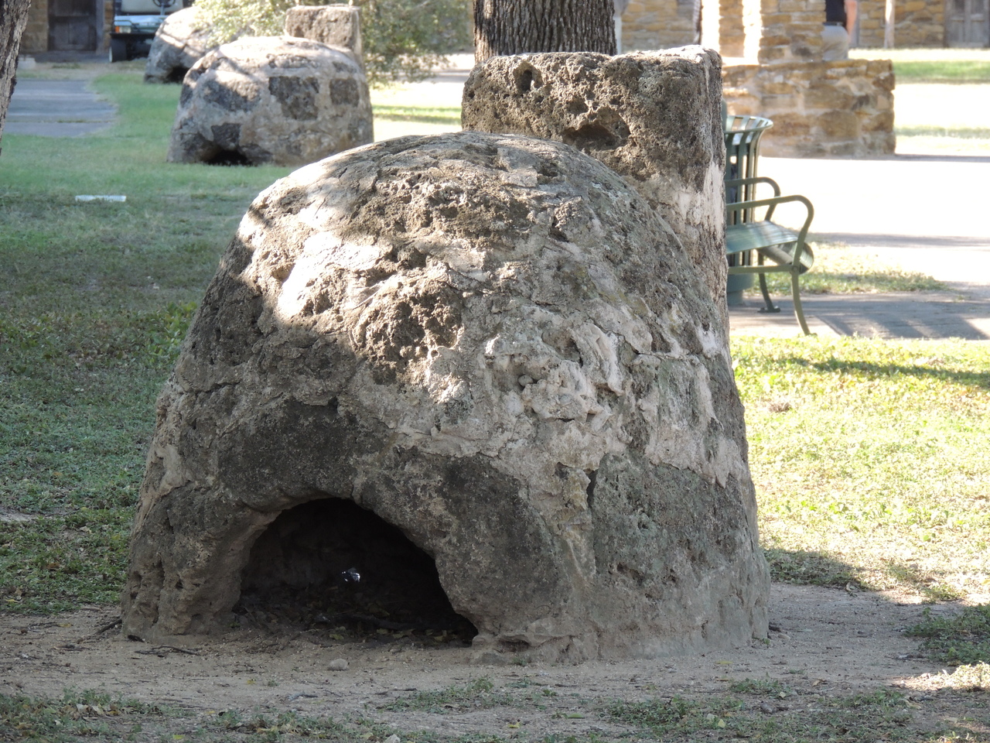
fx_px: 7150
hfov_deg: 7.9
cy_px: 372
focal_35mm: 250
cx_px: 495
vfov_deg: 5.9
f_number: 4.7
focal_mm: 44.5
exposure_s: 1/200
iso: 320
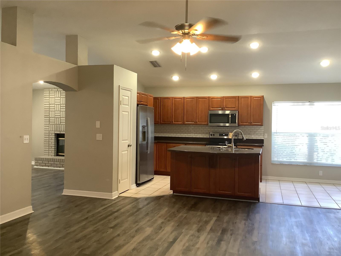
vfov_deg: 45.4
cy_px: 128
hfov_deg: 58.4
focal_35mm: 31
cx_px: 170
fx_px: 305
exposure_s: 1/60
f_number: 2.4
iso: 160
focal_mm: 3.3
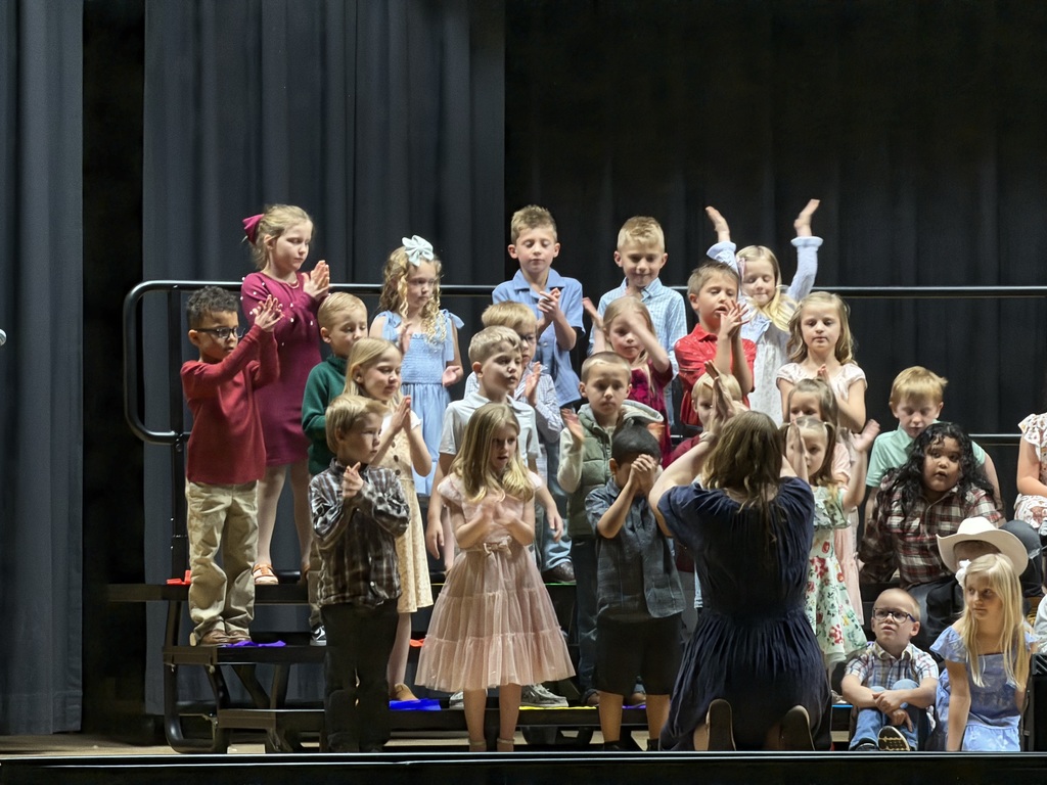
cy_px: 392
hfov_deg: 9.9
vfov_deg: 7.4
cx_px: 524
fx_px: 6049
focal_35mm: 200
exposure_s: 1/60
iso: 320
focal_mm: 16.89
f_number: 2.8
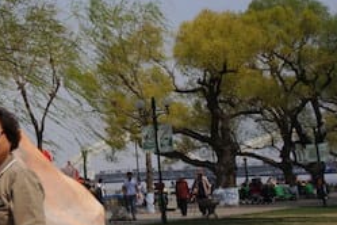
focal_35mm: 92
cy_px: 99
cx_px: -181
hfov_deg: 19.2
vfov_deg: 14.9
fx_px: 857
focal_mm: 19
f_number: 13
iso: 100
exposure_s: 1/250
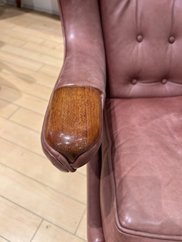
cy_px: 121
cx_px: 91
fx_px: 182
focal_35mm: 26
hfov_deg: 53.1
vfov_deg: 67.3
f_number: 1.5
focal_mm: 5.7
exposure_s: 1/120
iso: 100
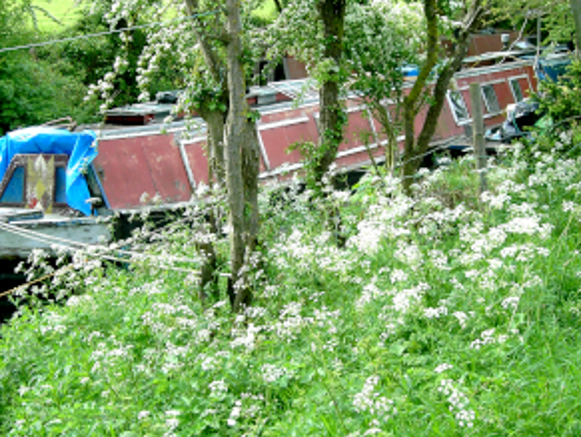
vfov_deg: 21.0
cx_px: 228
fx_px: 1176
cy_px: 162
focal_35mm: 70
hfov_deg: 27.7
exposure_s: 1/125
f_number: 5.6
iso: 100
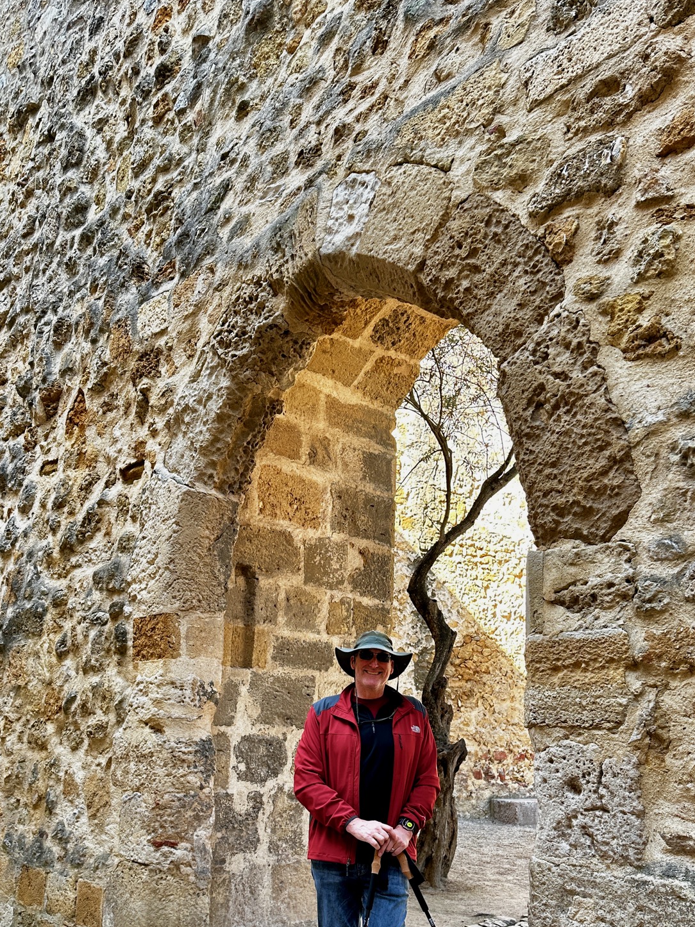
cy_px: 613
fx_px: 910
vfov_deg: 53.0
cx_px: 358
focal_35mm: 34
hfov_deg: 41.8
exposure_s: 1/193
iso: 80
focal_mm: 6.86
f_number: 1.78
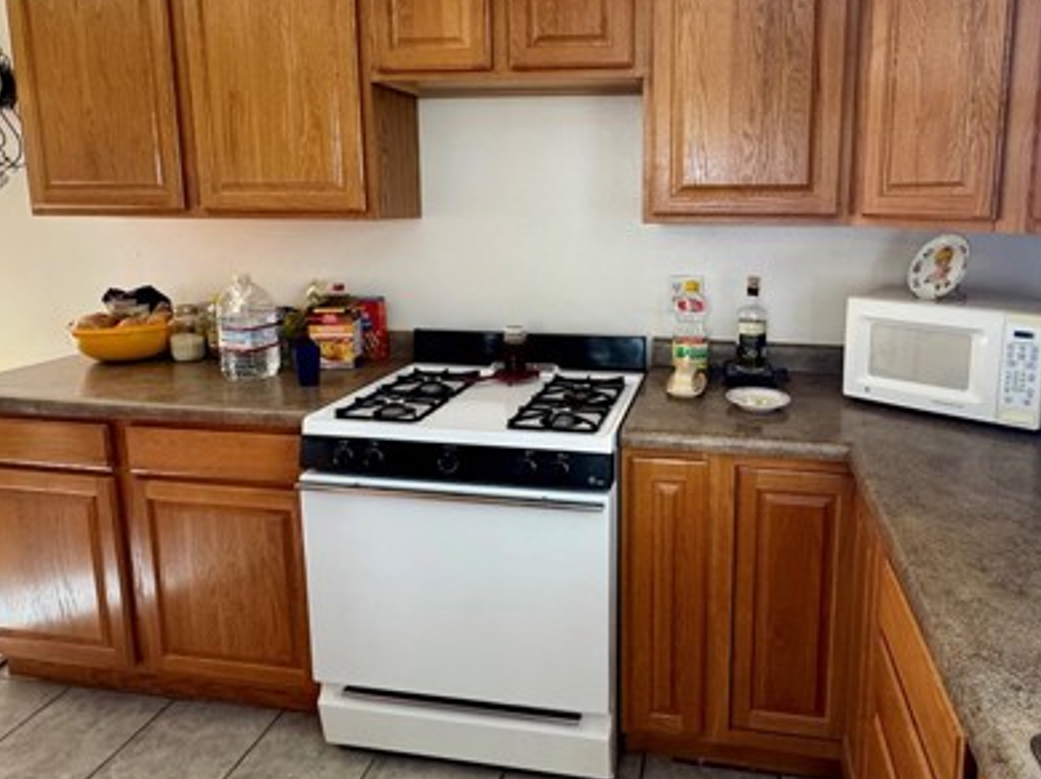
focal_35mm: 23
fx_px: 691
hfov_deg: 73.1
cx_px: 627
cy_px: 304
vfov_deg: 58.3
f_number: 2.2
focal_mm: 2.22
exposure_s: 1/60
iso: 250
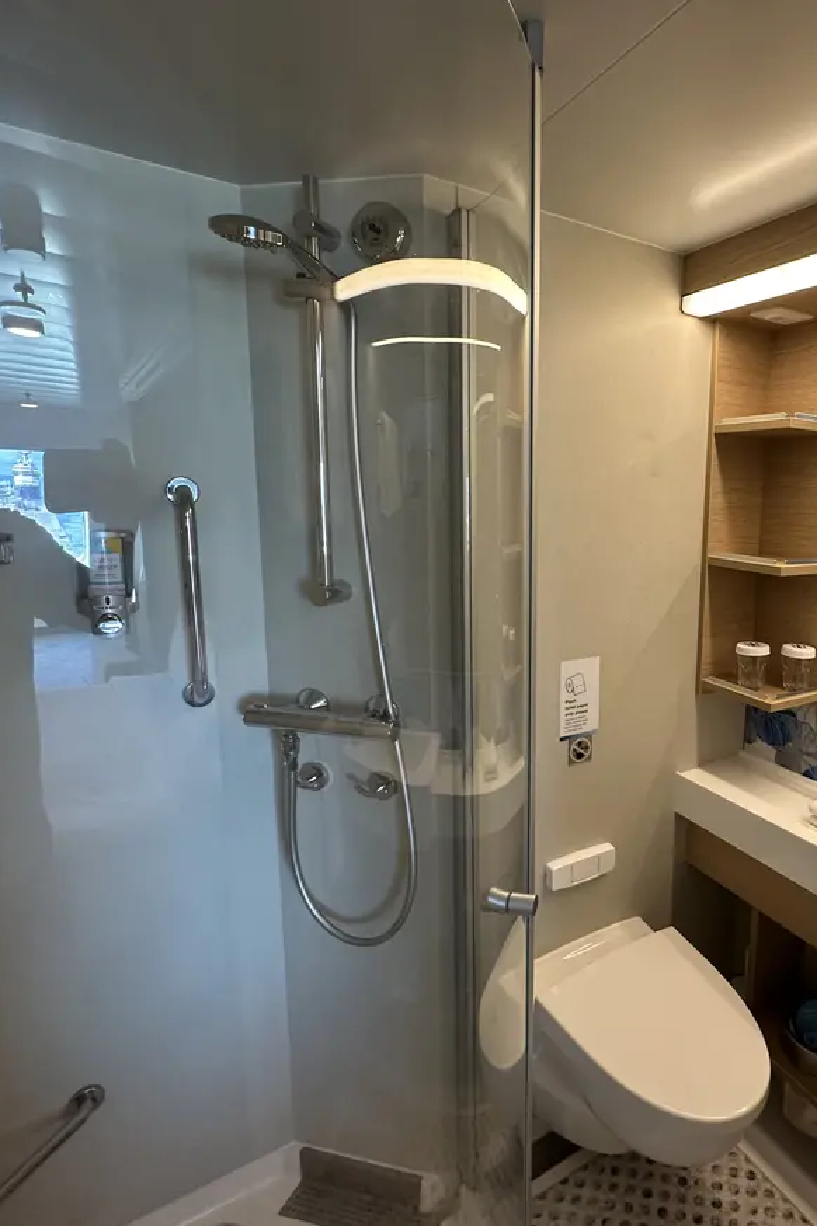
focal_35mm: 20
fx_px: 681
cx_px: 629
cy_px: 605
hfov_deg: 58.1
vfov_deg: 84.0
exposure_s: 1/60
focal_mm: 2.22
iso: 200
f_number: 2.2
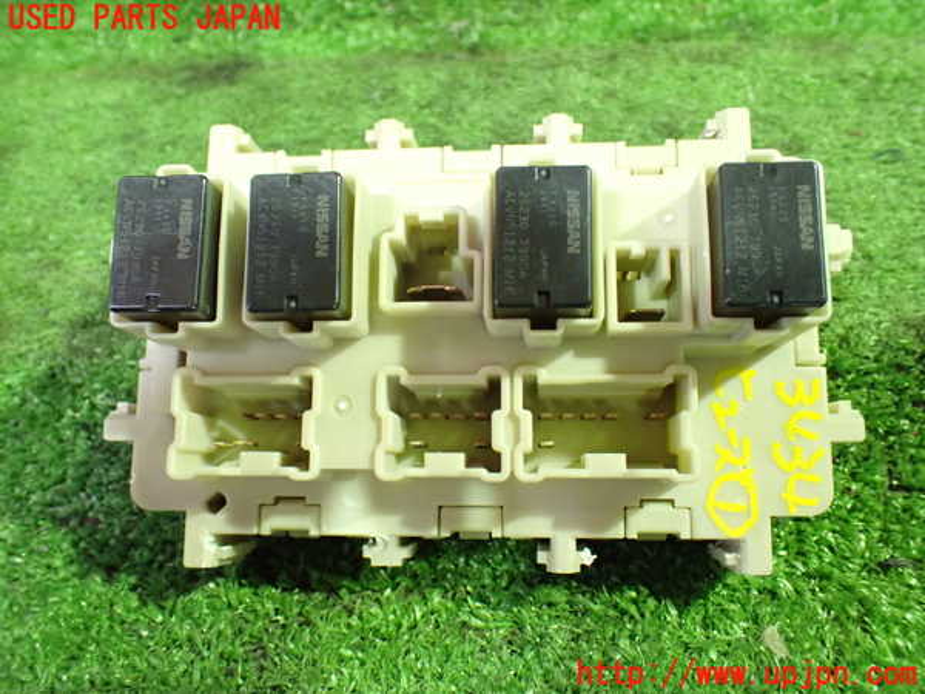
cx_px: 462
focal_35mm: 30
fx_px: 802
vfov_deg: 46.8
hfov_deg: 60.0
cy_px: 347
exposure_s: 1/30
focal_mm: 5.4
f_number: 2.3
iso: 1000
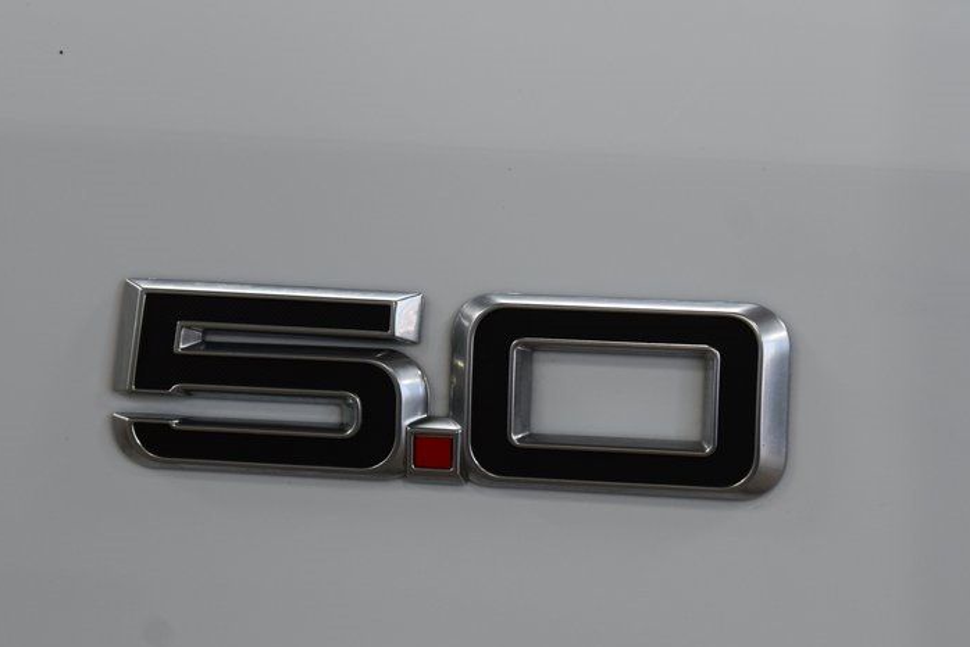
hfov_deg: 13.3
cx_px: 427
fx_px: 4151
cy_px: 407
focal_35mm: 154
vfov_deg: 8.9
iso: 560
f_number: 7.1
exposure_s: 1/30
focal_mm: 70
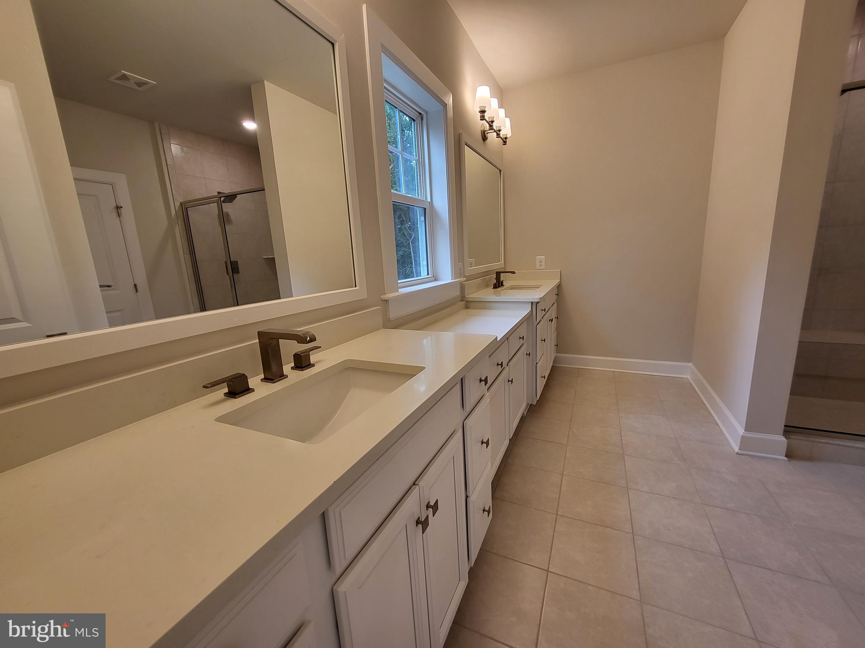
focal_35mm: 13
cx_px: 432
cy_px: 324
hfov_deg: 106.2
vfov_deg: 89.9
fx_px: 325
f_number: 2.2
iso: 64
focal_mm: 1.74
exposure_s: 1/60
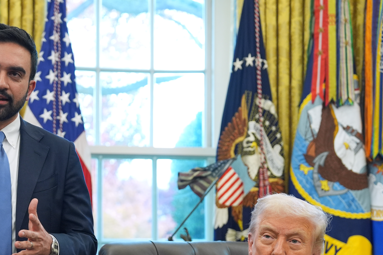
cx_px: 131
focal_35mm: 83
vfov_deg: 16.3
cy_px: 223
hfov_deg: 24.4
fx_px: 883
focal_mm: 47
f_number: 2.8
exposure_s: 1/250
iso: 2000
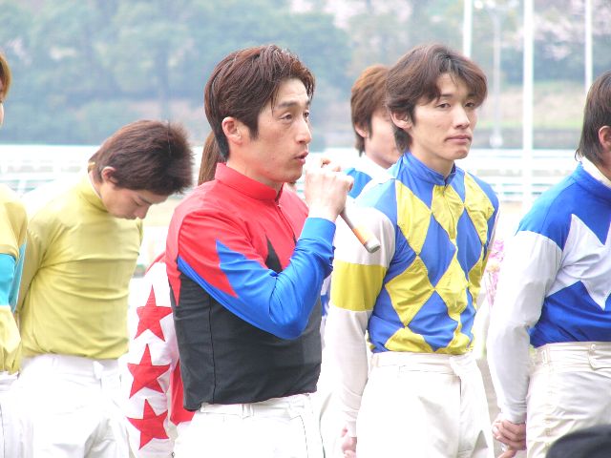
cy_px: 229
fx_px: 5472
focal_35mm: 310
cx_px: 306
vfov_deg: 4.8
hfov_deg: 6.4
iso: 50
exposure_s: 1/80
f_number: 4
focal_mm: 51.6
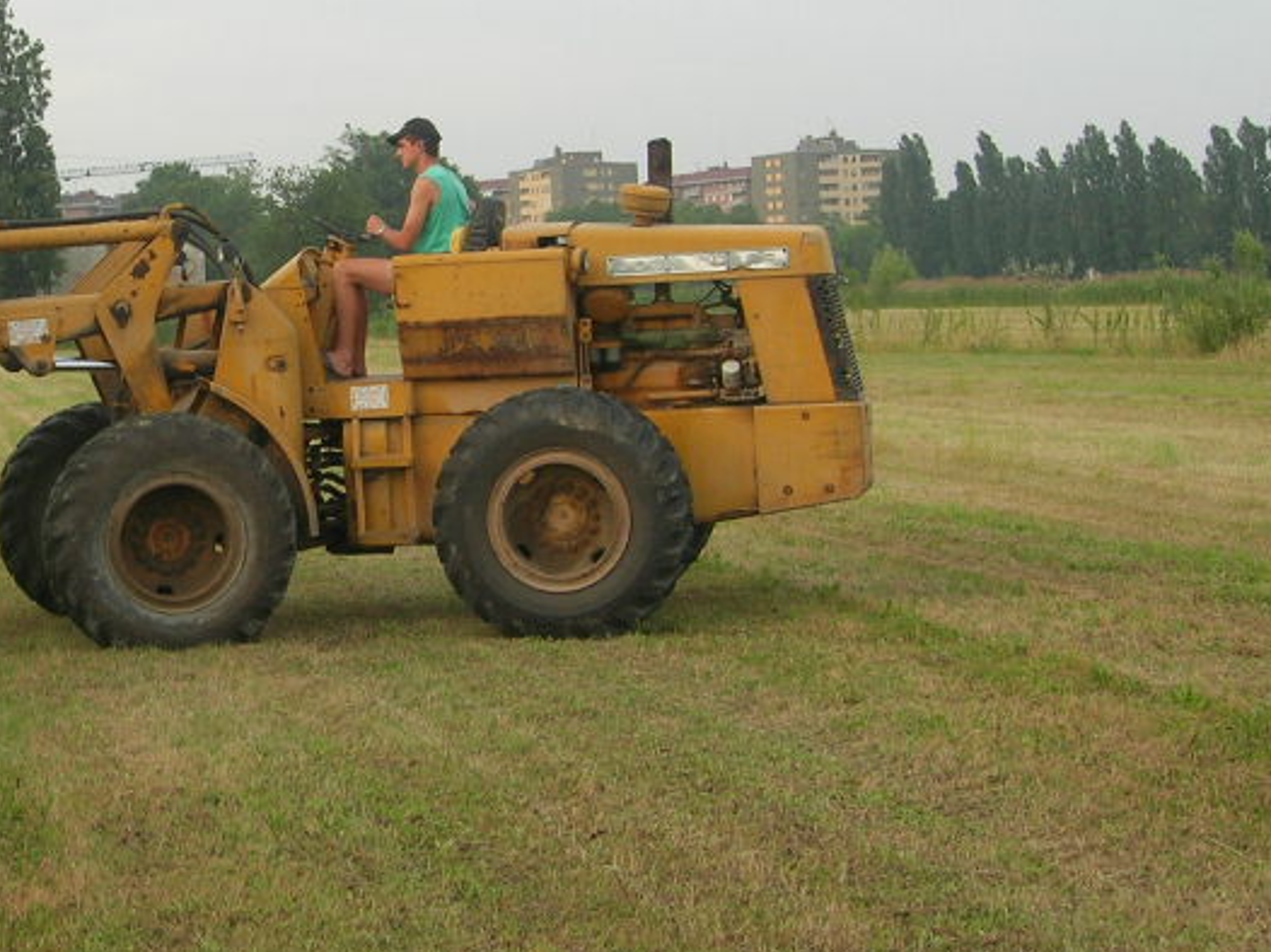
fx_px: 2716
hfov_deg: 25.9
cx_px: 249
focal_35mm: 74
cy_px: 367
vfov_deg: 19.9
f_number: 4.8
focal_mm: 7.8
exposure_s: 1/197
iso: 64
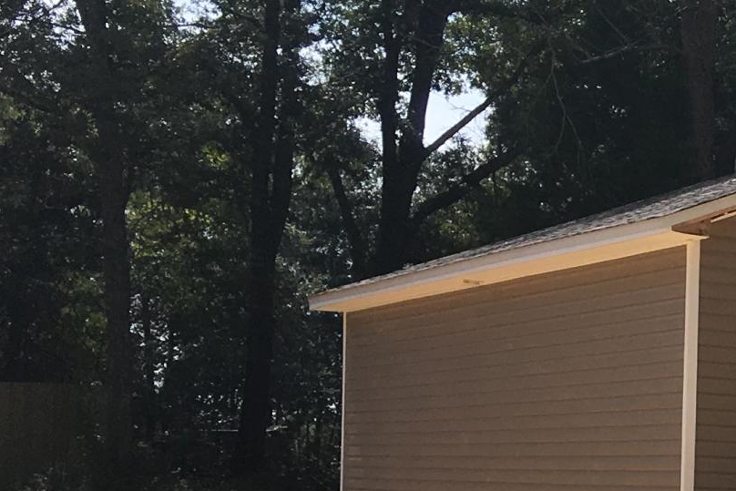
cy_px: 574
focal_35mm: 112
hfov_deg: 15.6
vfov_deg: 12.0
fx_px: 2290
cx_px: 1334
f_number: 2.2
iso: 25
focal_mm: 4.15
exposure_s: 1/1789
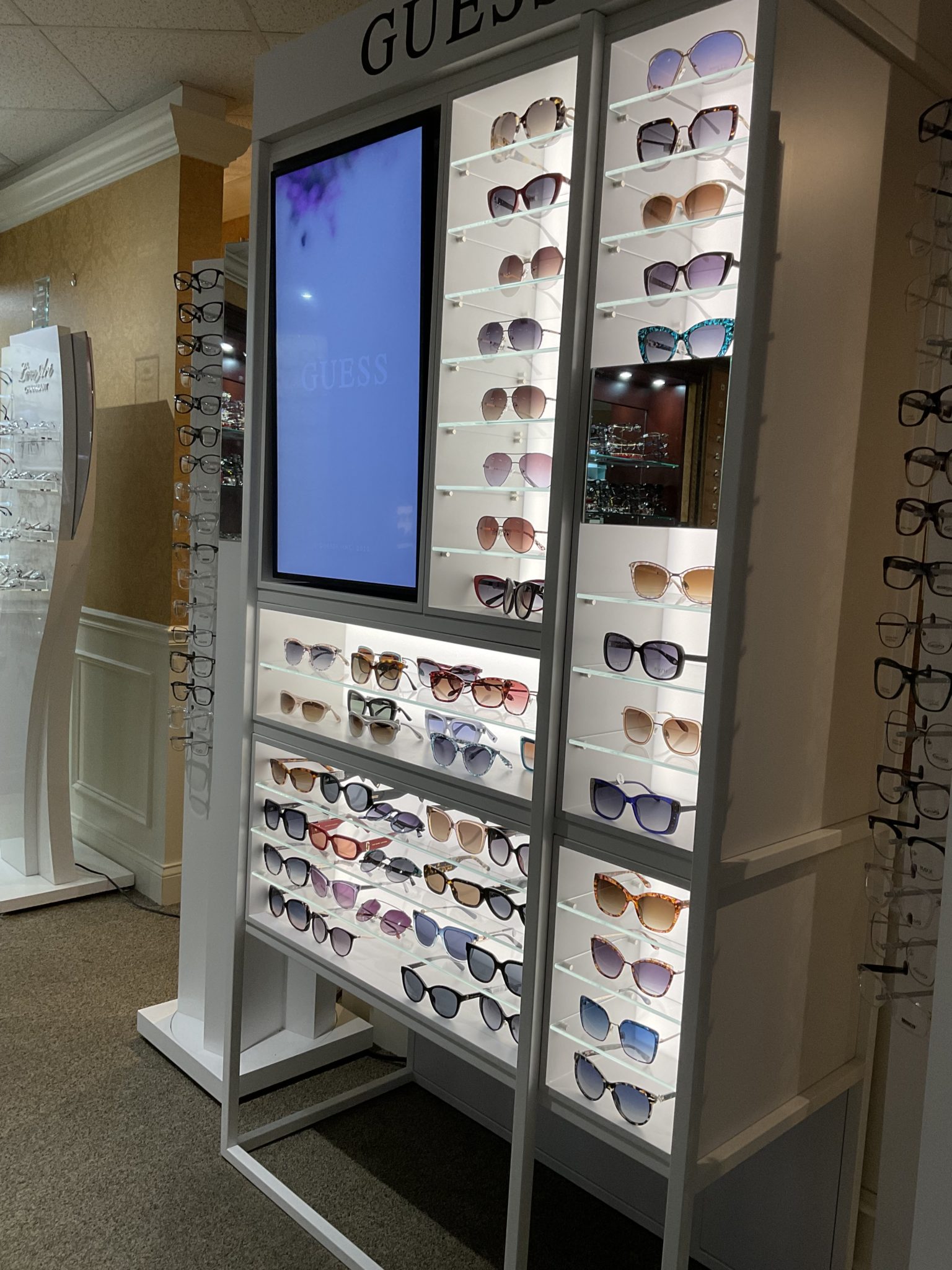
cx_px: 476
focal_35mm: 29
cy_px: 635
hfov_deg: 48.2
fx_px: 1063
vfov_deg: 61.7
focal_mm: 3
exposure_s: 1/120
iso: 50
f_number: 1.8
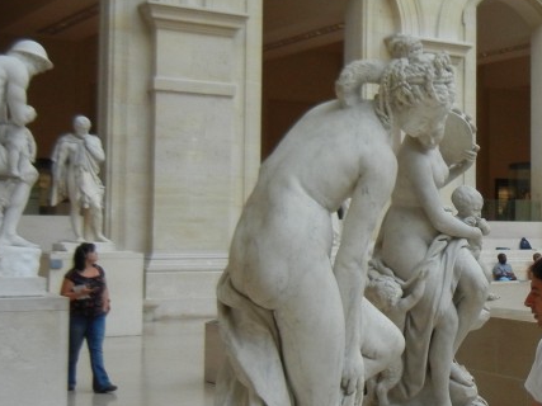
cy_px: 187
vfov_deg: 20.4
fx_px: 1127
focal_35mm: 72
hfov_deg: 25.4
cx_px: 572
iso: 211
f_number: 3.5
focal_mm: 5.4
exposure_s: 1/62.1
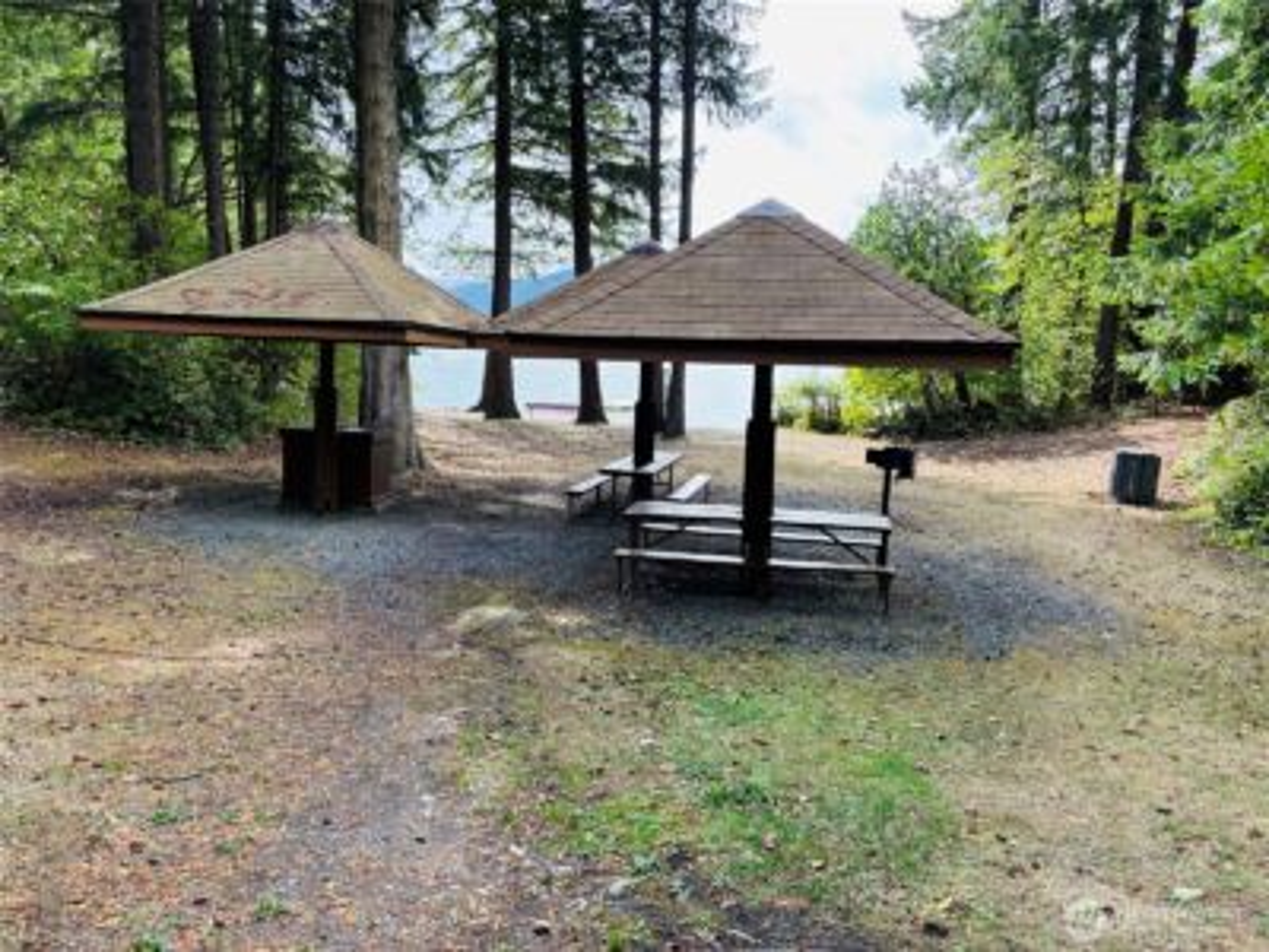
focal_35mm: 26
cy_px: 476
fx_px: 953
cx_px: 634
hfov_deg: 67.3
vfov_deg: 53.1
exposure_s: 1/309
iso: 50
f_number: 1.6
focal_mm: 5.96
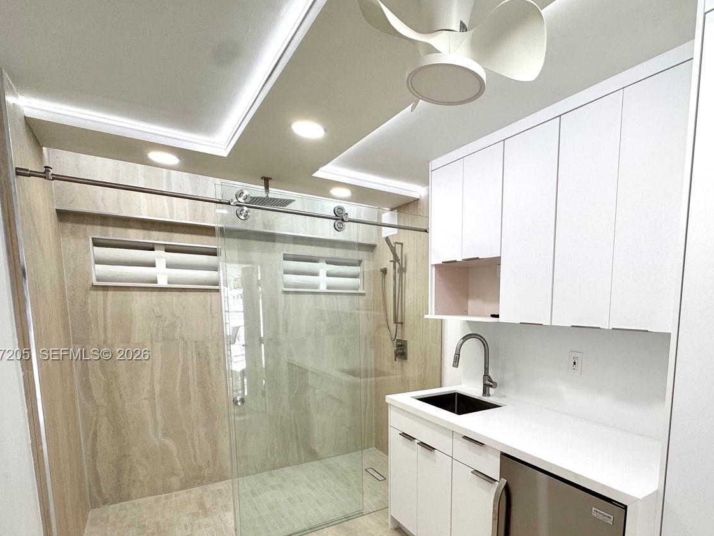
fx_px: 413
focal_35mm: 20
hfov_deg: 79.7
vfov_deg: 64.3
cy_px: 355
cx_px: 461
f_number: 2.2
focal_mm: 2.22
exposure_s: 1/120
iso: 100
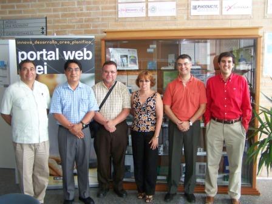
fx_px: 299
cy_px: 102
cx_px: 136
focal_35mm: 38
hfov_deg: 49.0
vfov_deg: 37.7
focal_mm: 6.3
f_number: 2.8
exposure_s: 1/60
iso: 200
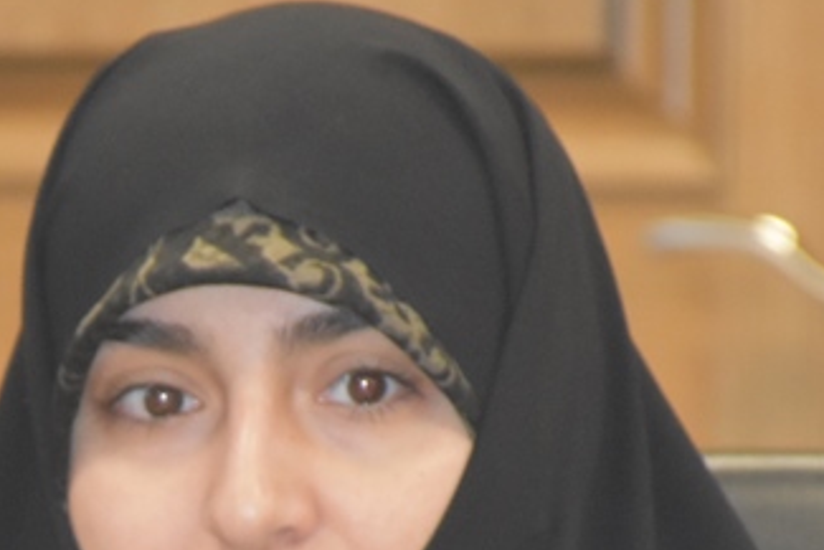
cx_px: -5
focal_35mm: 661
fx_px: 15136
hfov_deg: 3.1
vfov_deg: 2.1
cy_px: 792
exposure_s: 1/60
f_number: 5.6
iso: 2800
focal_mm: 140
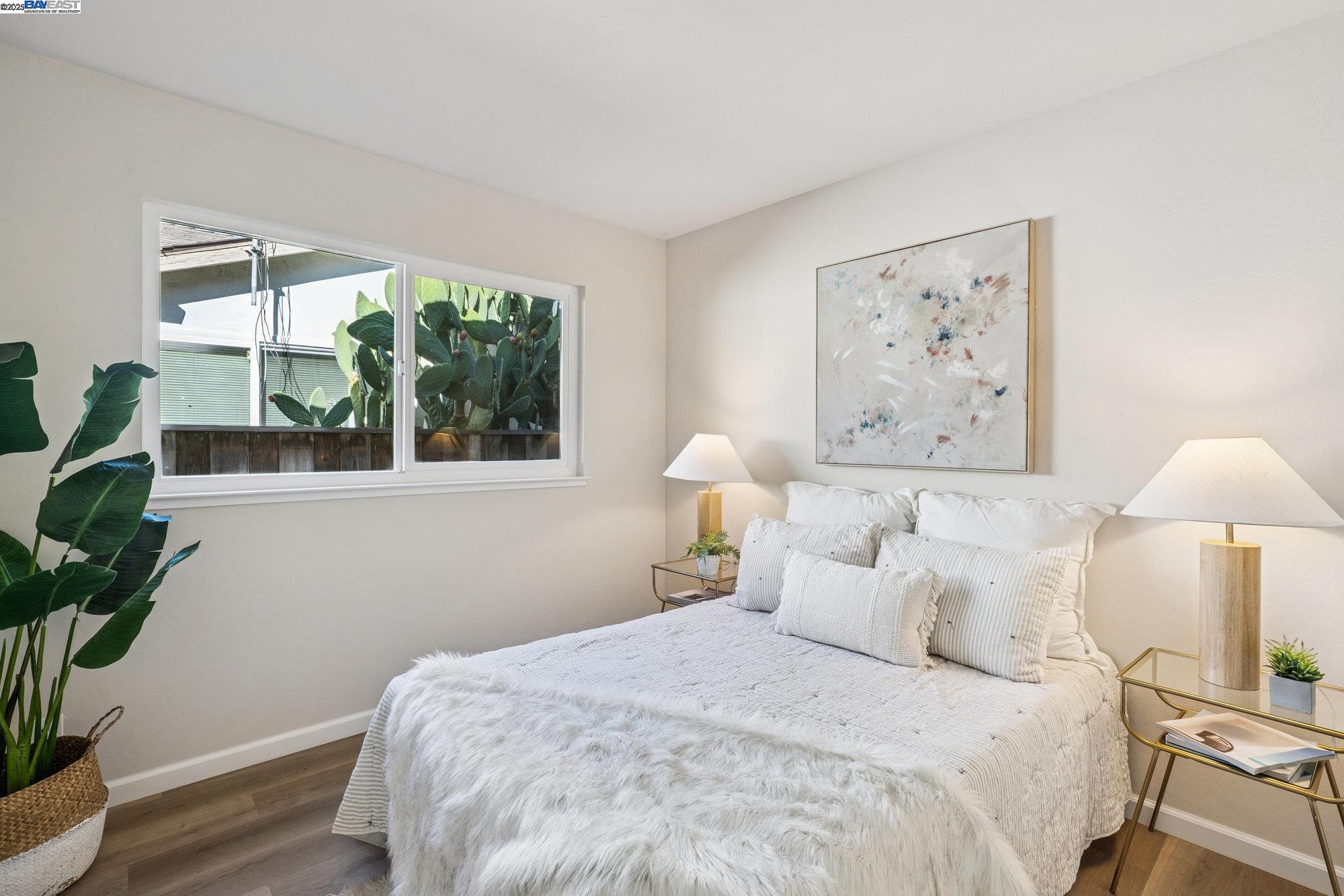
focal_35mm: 16
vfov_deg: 73.7
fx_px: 597
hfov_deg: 96.7
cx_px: 672
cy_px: 448
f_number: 11
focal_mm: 16
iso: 200
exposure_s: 1/10
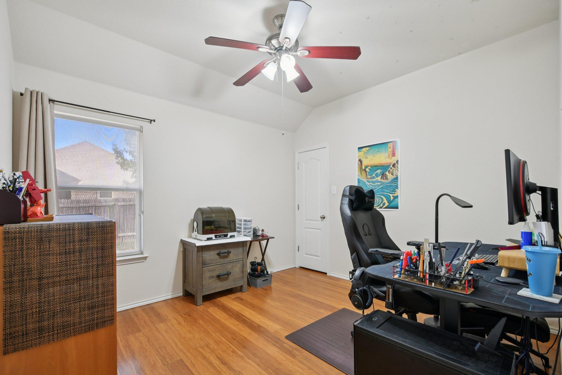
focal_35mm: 15
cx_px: 281
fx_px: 234
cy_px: 188
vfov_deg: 77.3
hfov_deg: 100.4
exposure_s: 1/6
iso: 400
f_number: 7.1
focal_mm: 10
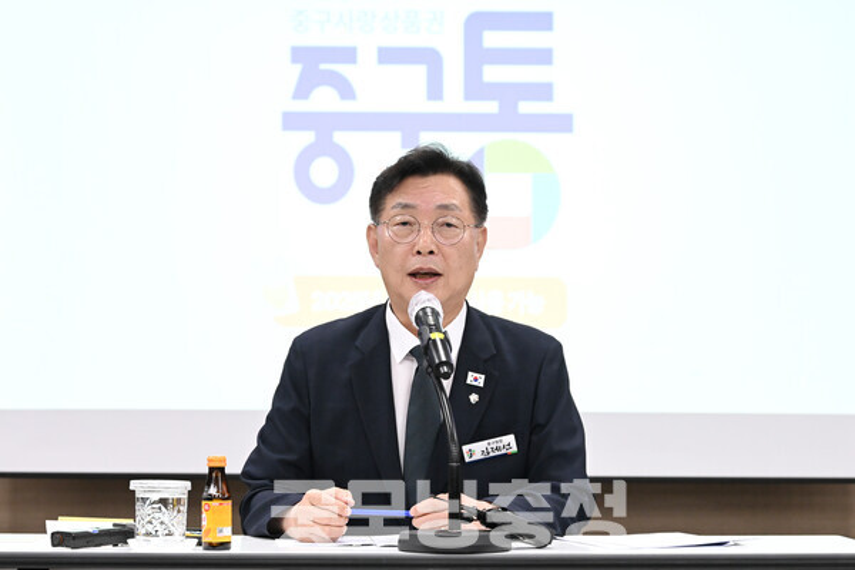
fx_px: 1377
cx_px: 428
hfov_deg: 34.5
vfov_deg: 23.4
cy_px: 285
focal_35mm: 58
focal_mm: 58
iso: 3200
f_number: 5.6
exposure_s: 1/125
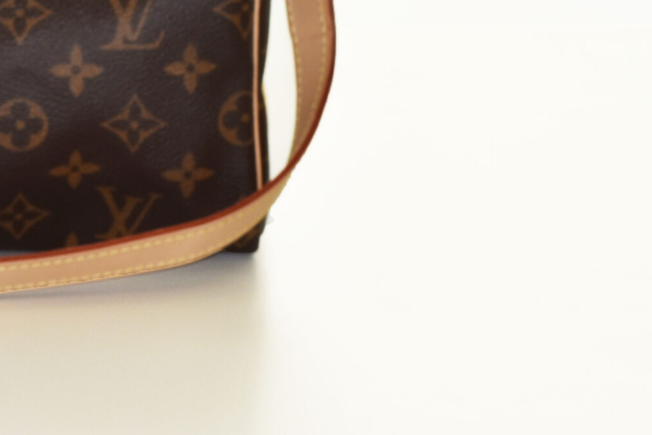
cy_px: -106
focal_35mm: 344
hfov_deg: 6.0
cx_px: -49
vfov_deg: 4.0
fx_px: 6230
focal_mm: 90
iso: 100
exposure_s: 1/60
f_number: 14
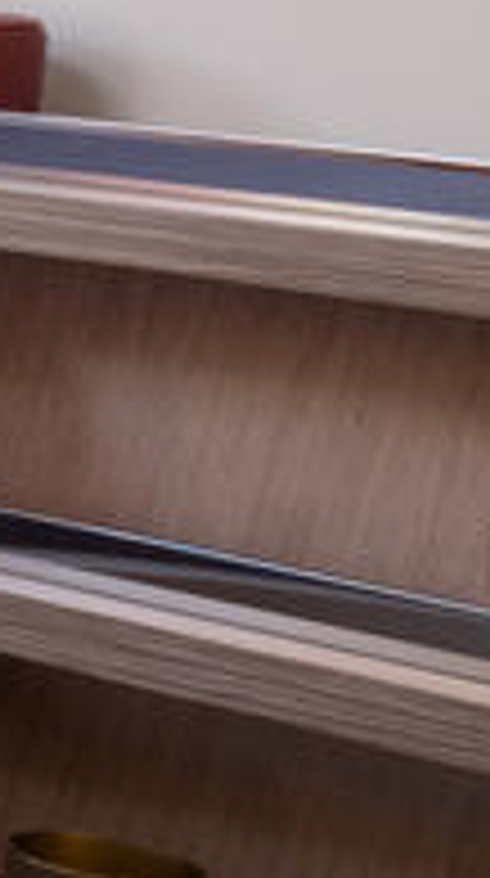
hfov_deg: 5.5
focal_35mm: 129
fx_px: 2994
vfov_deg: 16.4
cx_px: -2257
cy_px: 77
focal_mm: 23
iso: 400
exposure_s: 1
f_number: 22
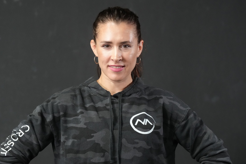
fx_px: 970
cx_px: 114
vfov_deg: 9.7
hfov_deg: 14.5
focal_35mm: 142
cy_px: 79
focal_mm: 123
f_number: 4
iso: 5000
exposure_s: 1/160
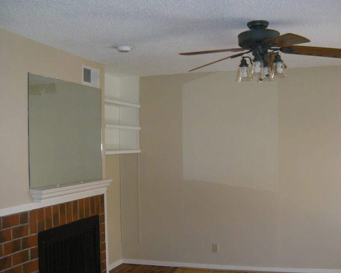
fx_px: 444
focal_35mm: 44
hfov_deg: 41.7
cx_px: 212
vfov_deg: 34.1
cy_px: 149
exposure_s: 1/55.7
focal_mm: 5.9
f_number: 3.8
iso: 200
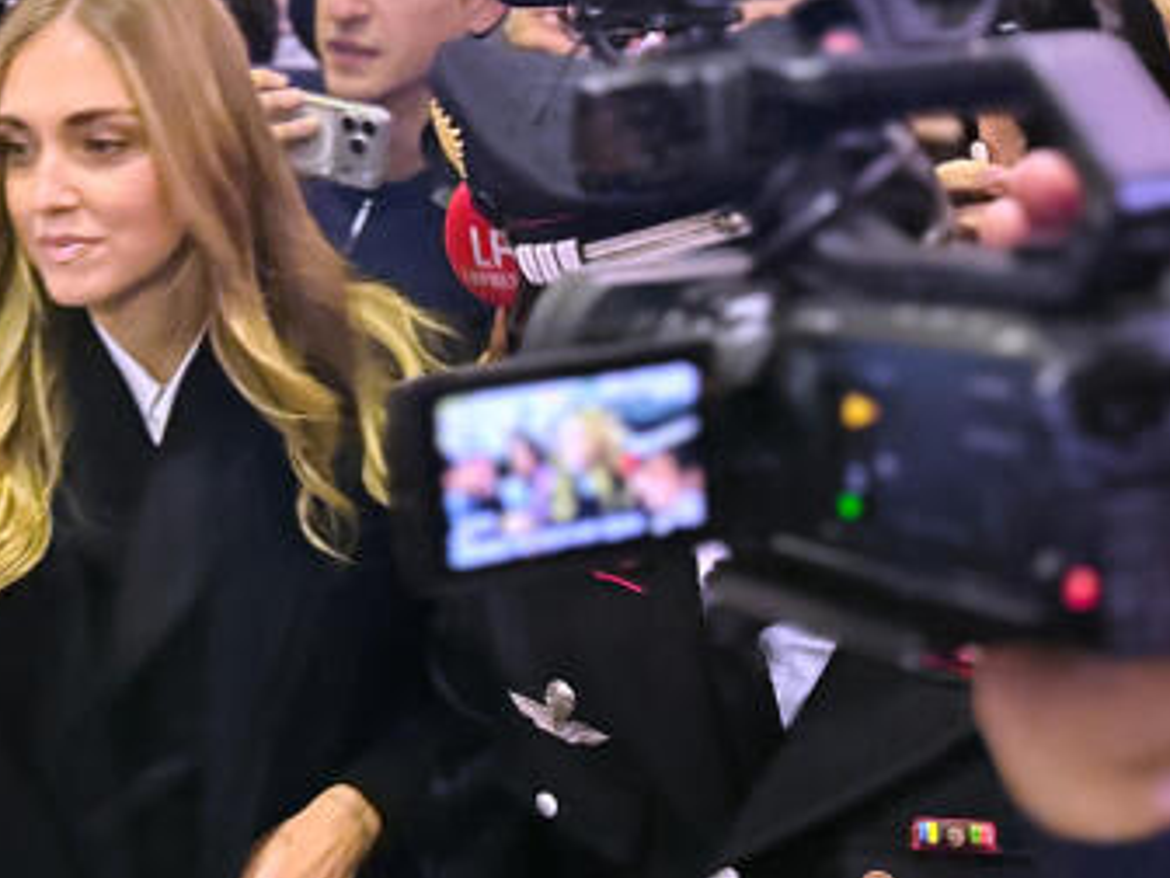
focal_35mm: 51
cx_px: 258
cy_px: 430
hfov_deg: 36.4
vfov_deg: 28.6
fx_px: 1724
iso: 500
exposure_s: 1/33
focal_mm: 5.7
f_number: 1.5
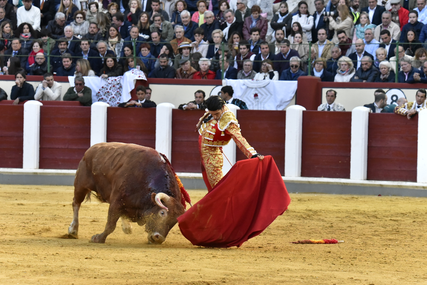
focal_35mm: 221
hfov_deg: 9.3
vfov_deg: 6.2
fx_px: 2621
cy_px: 143
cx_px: 214
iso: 6400
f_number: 9
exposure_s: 1/800
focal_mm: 220
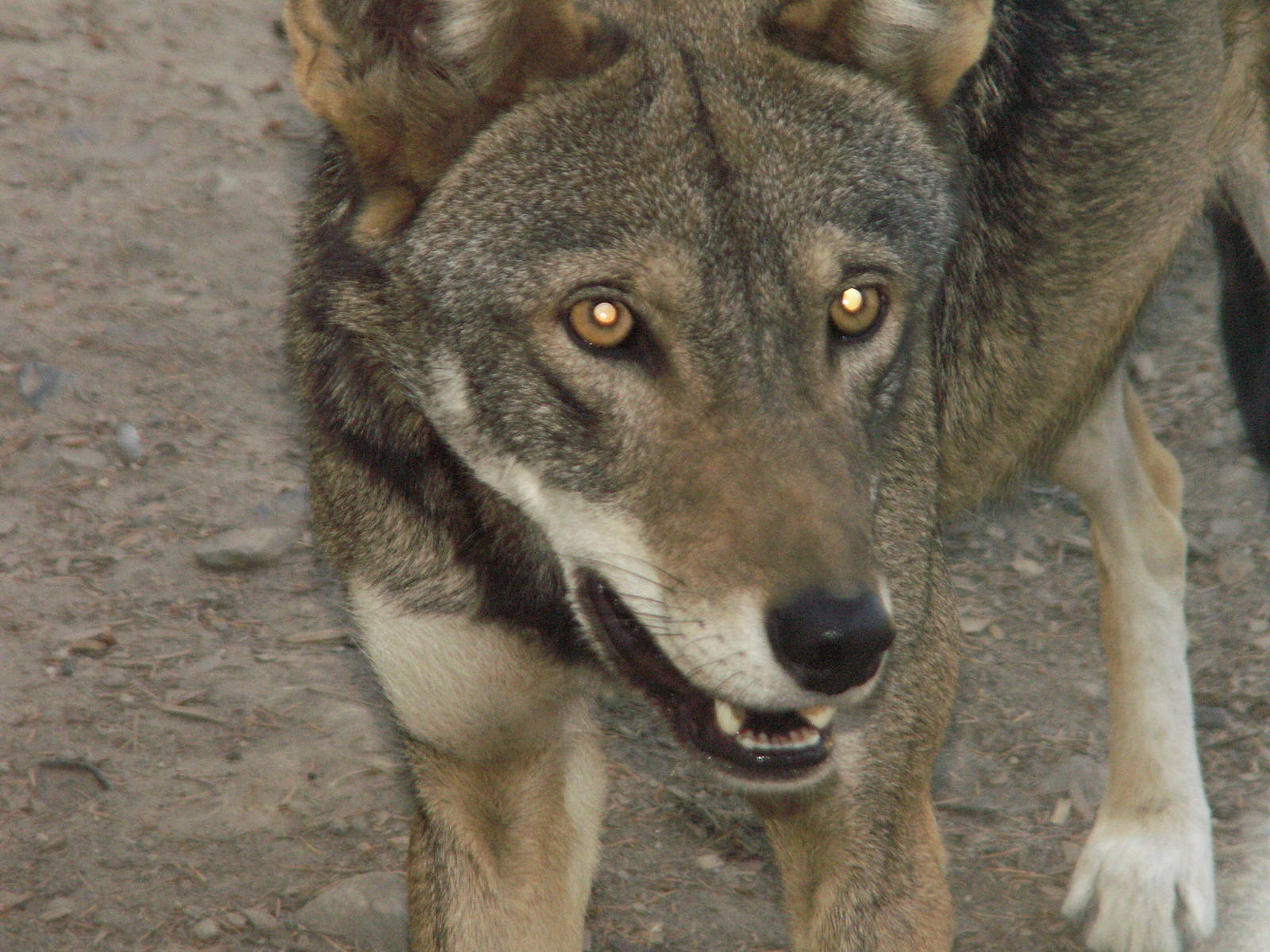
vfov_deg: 5.5
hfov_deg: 7.3
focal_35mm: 271
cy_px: 476
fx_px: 9943
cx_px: 635
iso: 160
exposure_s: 1/60
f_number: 4.5
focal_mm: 44.37
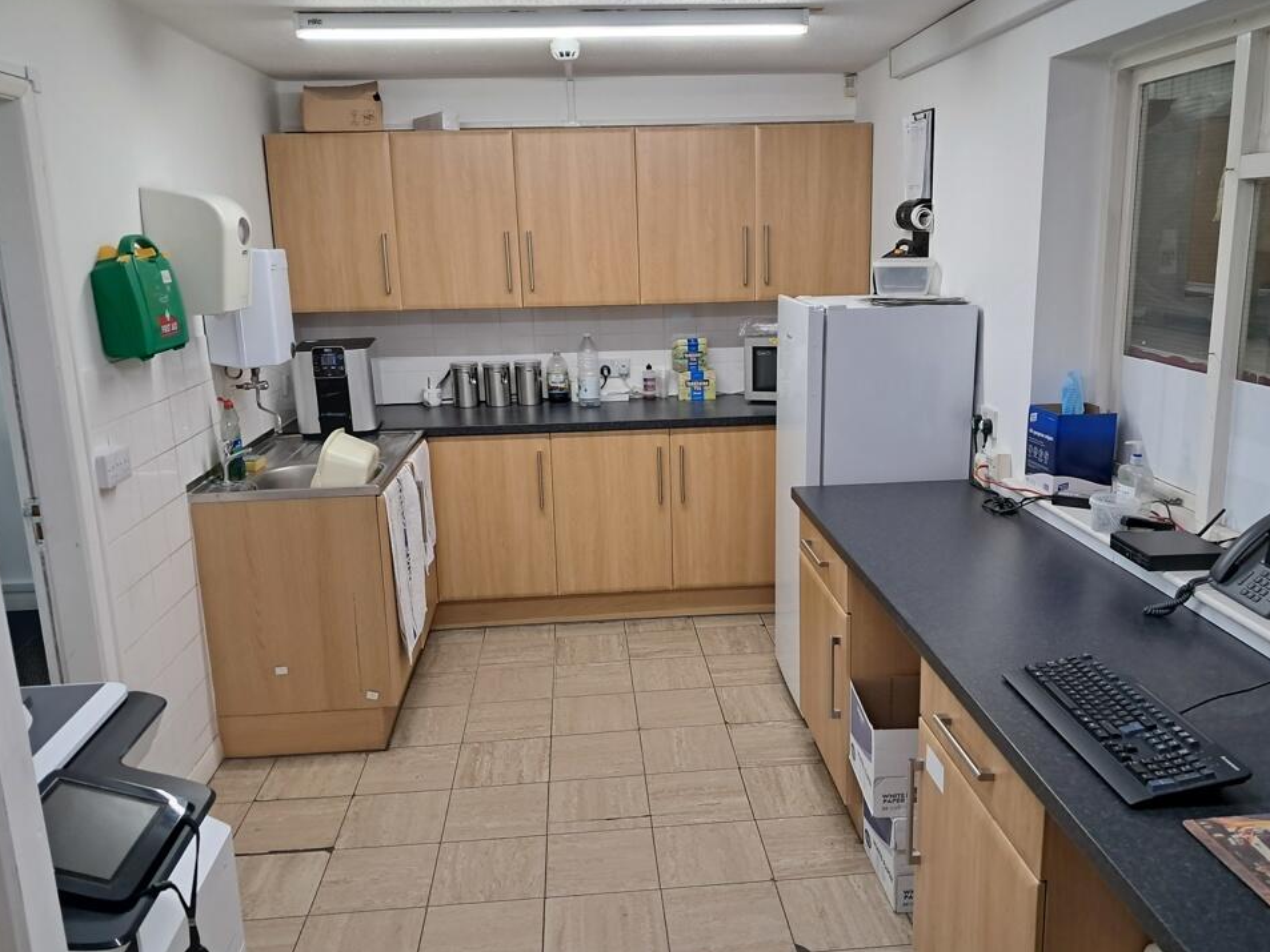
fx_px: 1064
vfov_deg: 48.2
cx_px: 652
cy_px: 497
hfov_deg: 61.6
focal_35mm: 29
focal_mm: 4
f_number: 1.8
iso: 200
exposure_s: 1/50
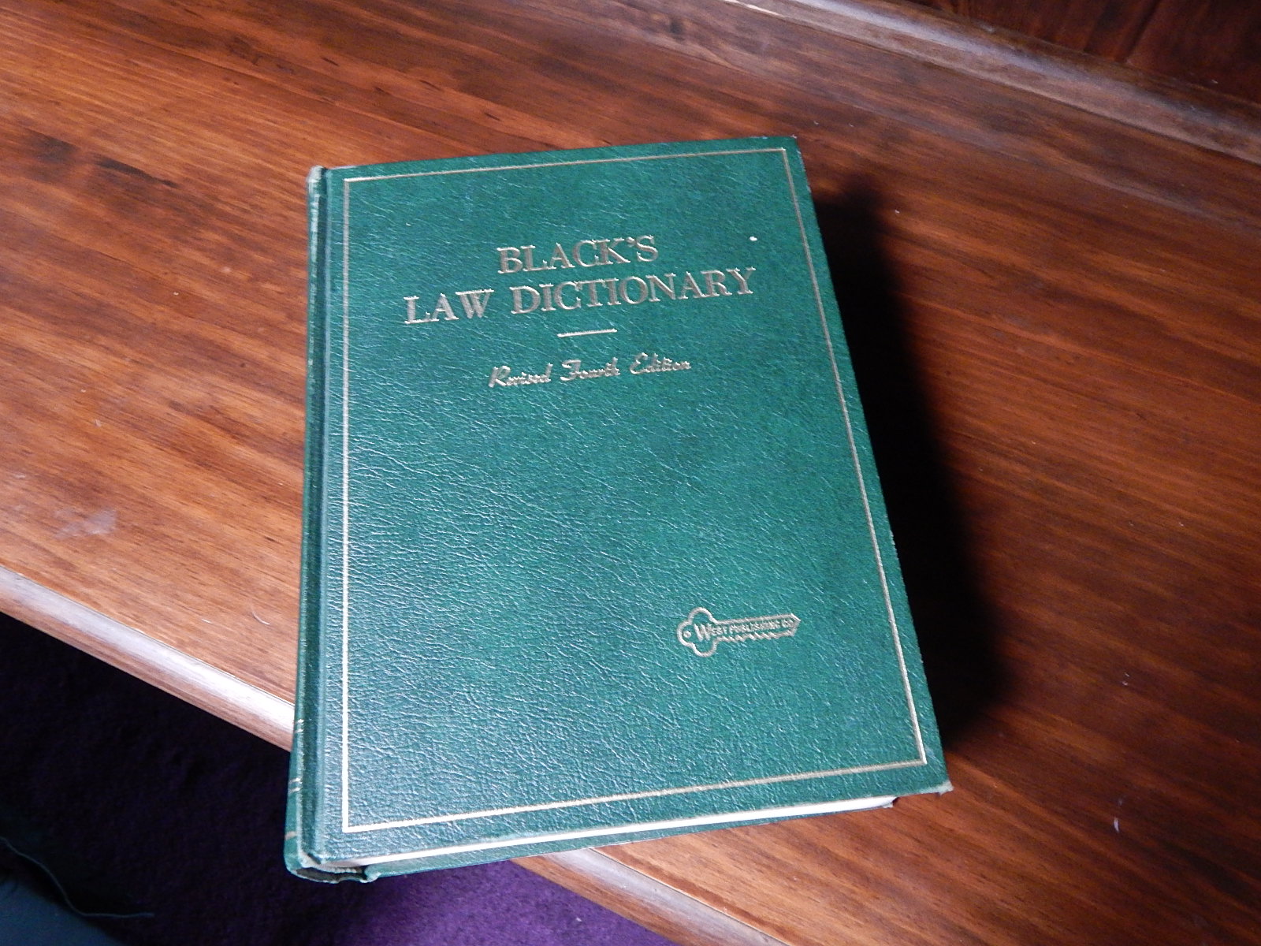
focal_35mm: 28
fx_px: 1020
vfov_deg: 49.7
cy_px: 473
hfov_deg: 63.4
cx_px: 630
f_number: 3.2
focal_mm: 5.1
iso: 560
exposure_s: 1/8
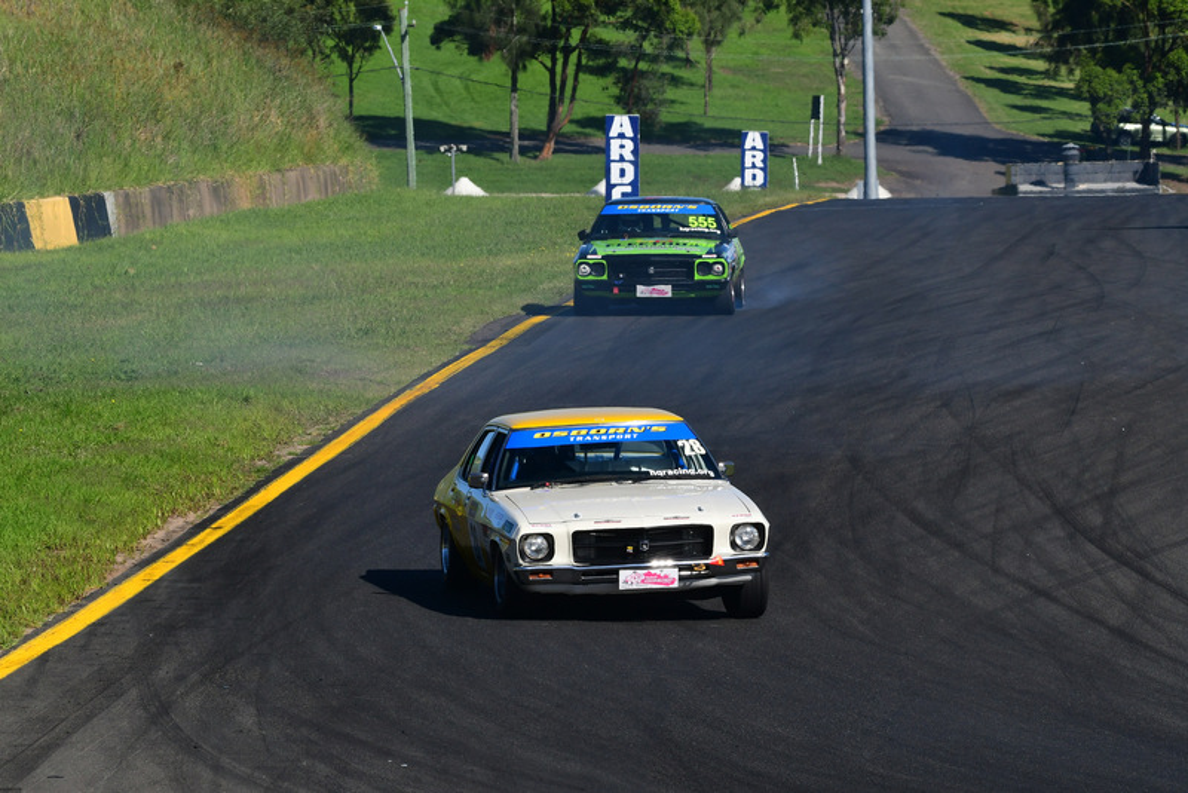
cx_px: 594
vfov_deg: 4.6
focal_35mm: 300
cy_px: 396
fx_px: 9903
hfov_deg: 6.9
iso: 400
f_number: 13
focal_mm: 200
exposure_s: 1/640
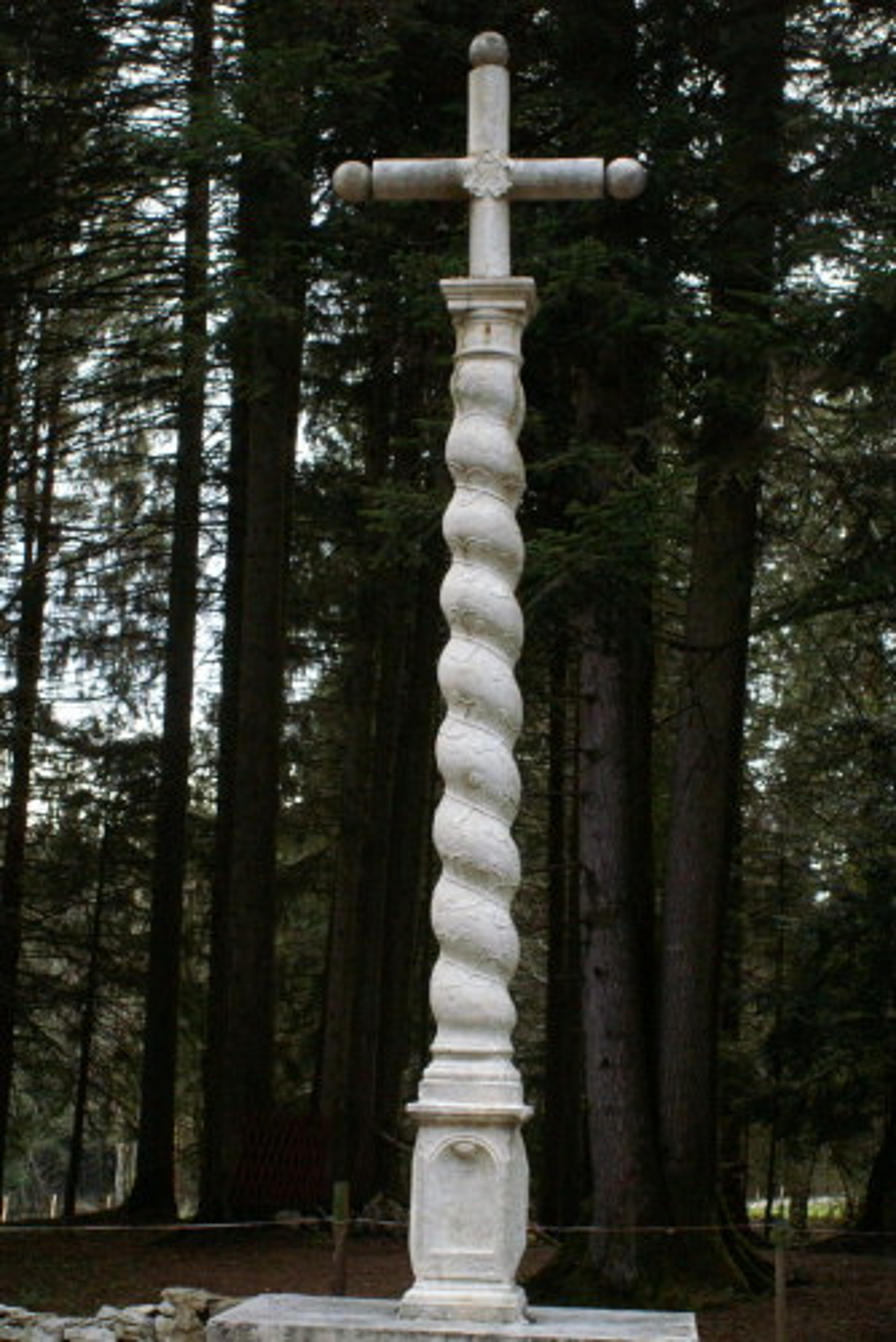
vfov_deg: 37.8
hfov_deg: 25.8
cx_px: 448
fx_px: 1957
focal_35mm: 52
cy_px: 671
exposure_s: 1/250
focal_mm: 35
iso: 1600
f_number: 9
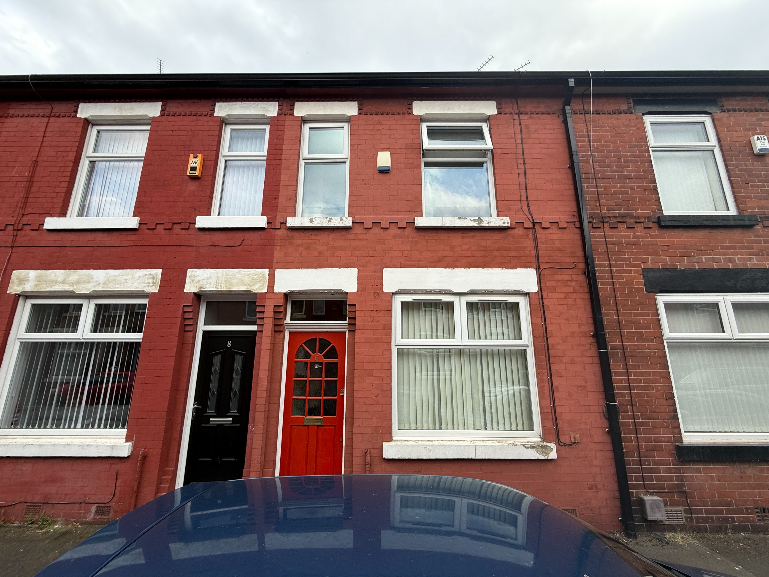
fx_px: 311
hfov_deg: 102.1
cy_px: 288
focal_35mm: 14
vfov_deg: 85.7
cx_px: 384
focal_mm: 2.22
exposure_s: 1/448
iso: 50
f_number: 2.2
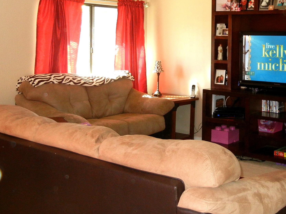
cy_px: 56
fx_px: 446
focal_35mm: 54
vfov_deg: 26.7
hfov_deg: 34.6
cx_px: 225
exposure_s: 1/30
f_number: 3.5
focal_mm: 5.4
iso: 271
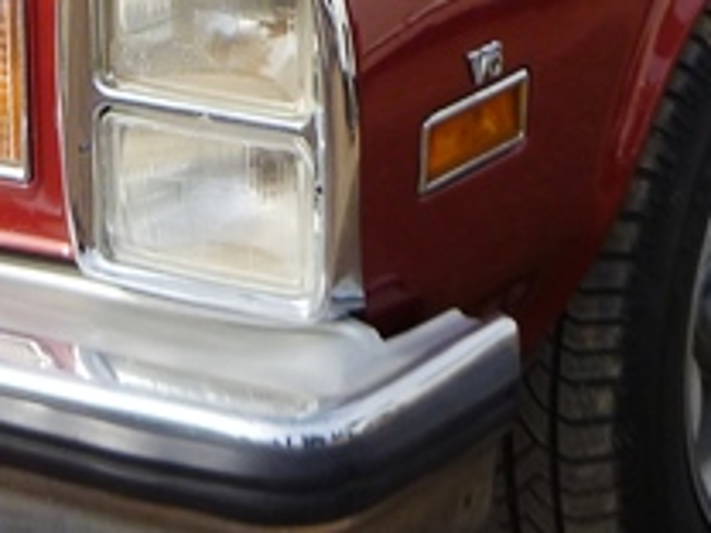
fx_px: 3430
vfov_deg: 8.7
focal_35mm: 167
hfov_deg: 11.7
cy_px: -301
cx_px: 62
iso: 80
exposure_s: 1/500
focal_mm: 6.1
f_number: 3.6
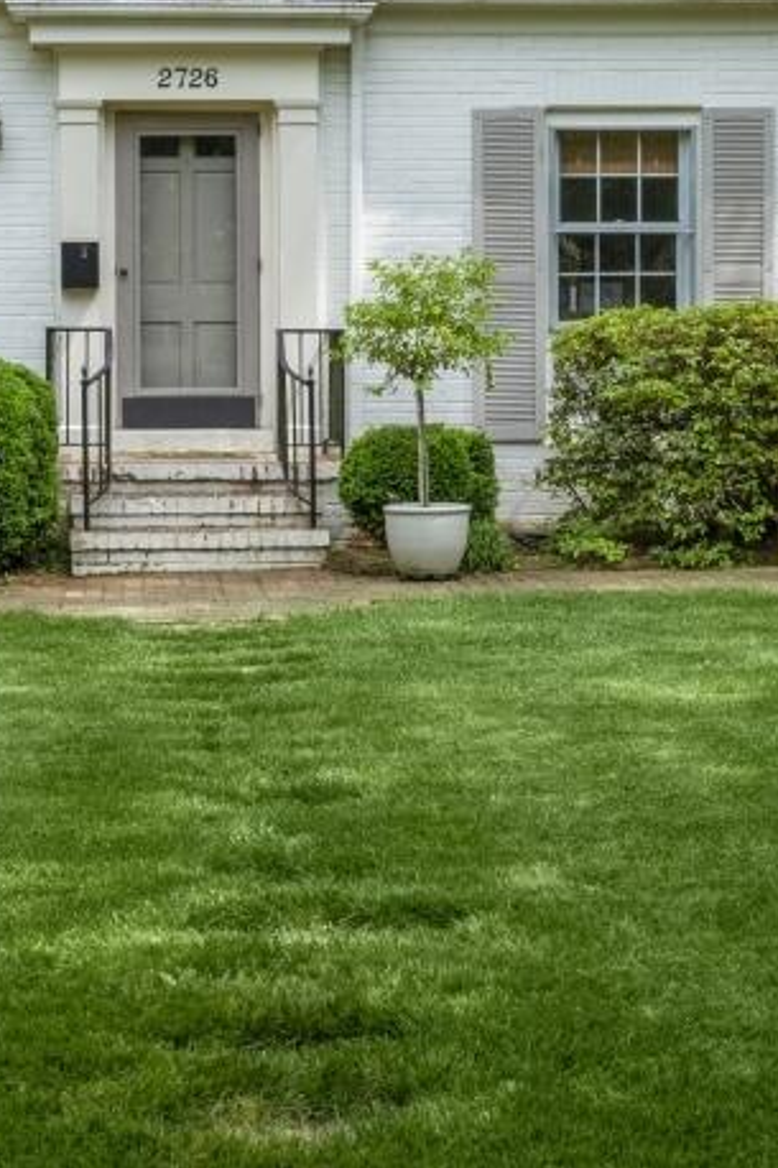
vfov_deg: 24.9
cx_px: 128
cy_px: 343
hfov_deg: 16.7
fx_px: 2628
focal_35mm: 81
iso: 320
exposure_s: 1/100
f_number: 14
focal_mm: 29
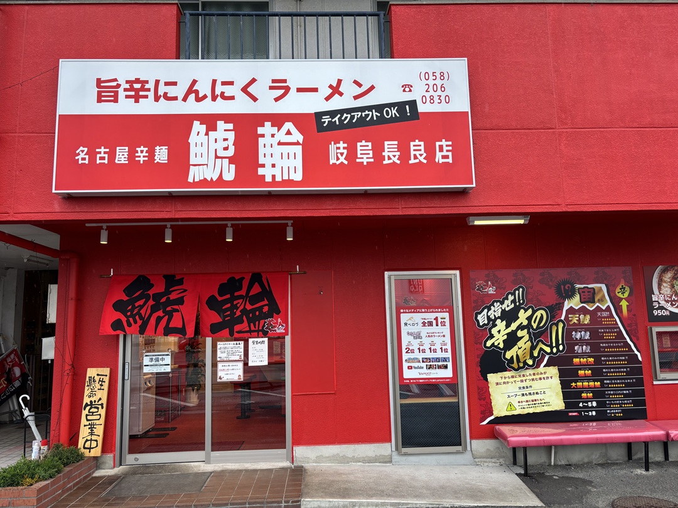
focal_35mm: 26
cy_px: 254
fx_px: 509
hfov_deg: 67.3
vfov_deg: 53.1
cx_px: 339
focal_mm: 5.96
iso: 40
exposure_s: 1/163
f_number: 1.6
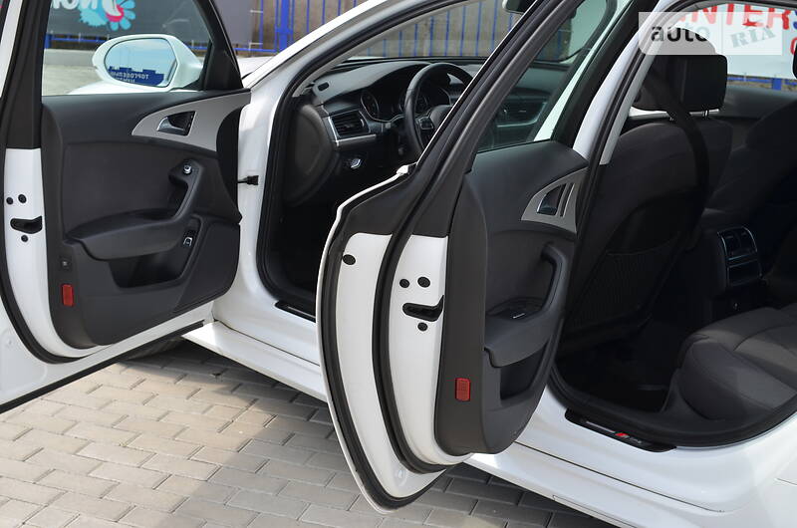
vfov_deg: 25.6
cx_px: 398
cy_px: 264
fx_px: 1160
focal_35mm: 52
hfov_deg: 37.9
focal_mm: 35
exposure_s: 1/125
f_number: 6.3
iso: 100
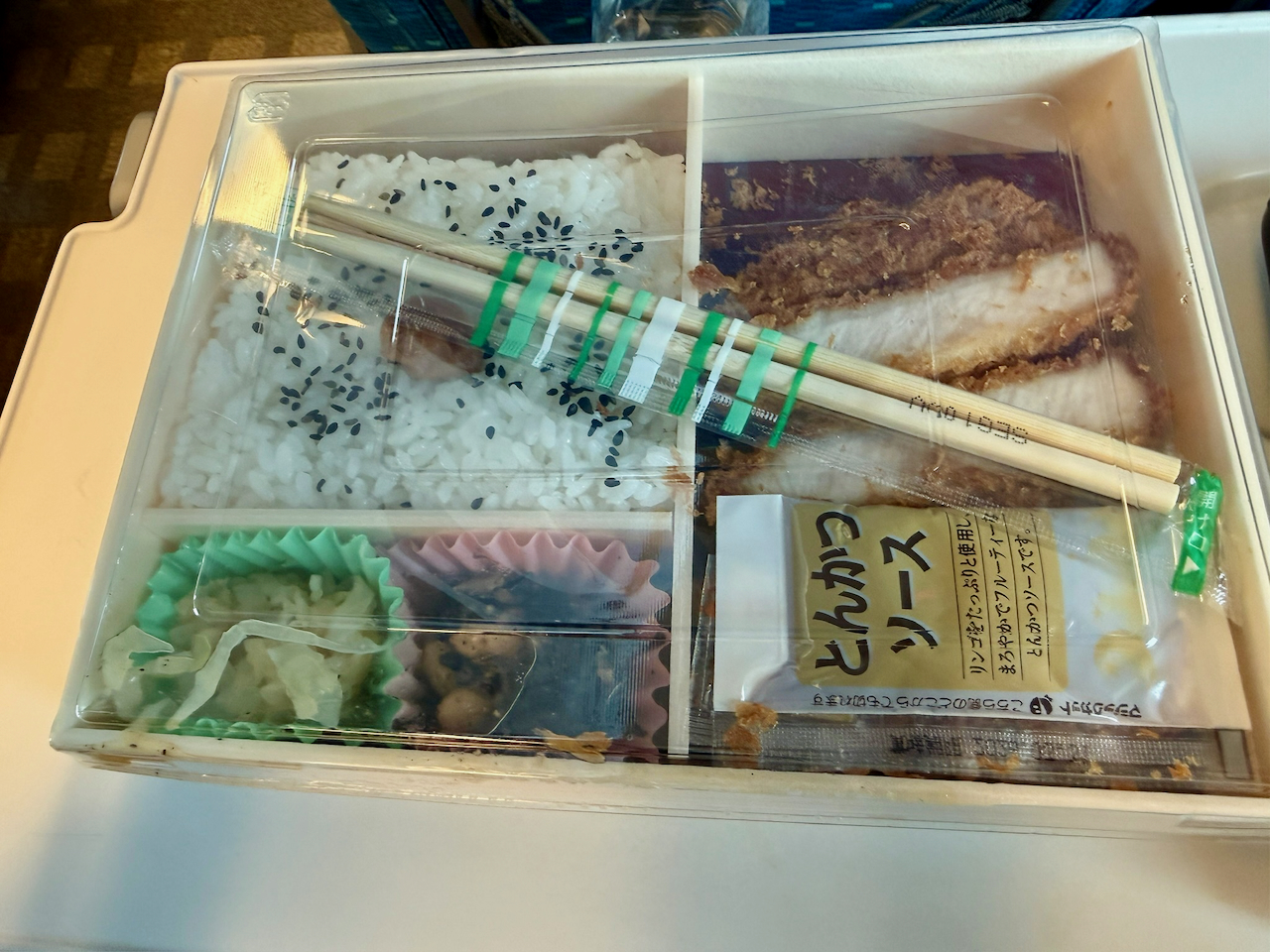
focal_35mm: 24
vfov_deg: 56.8
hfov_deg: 71.6
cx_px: 635
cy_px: 476
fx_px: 881
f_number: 2.2
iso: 250
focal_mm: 2.22
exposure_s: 1/99
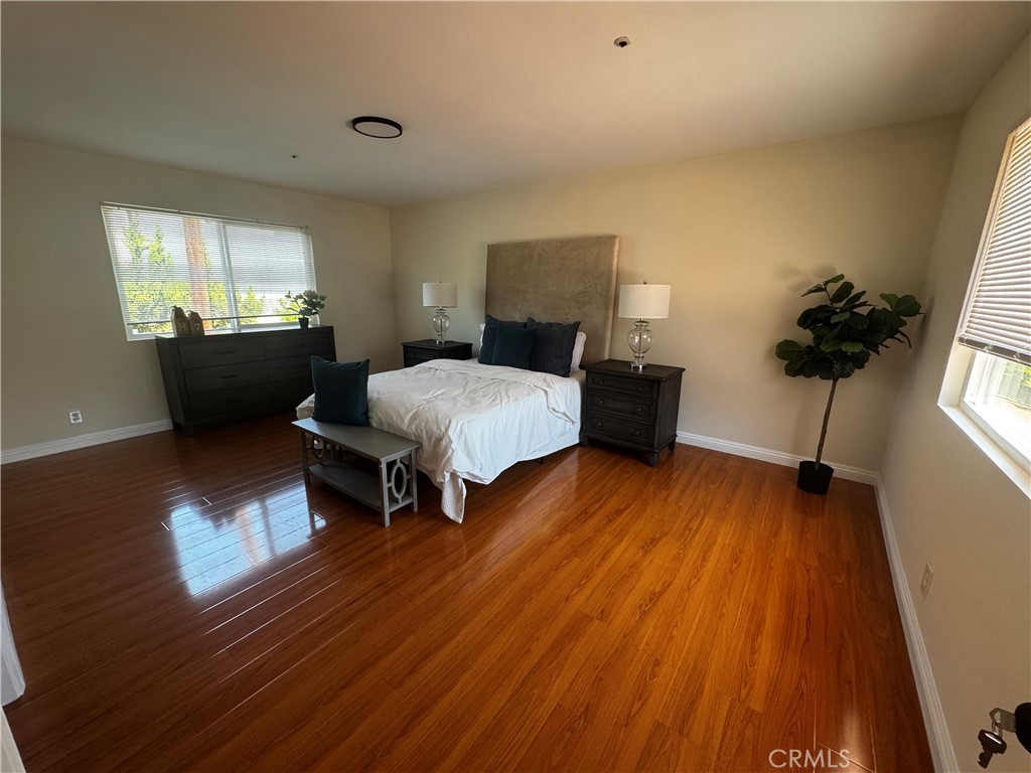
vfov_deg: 85.7
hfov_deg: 102.1
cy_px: 386
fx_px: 417
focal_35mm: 14
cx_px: 516
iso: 250
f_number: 2.2
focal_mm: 2.22
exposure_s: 1/120
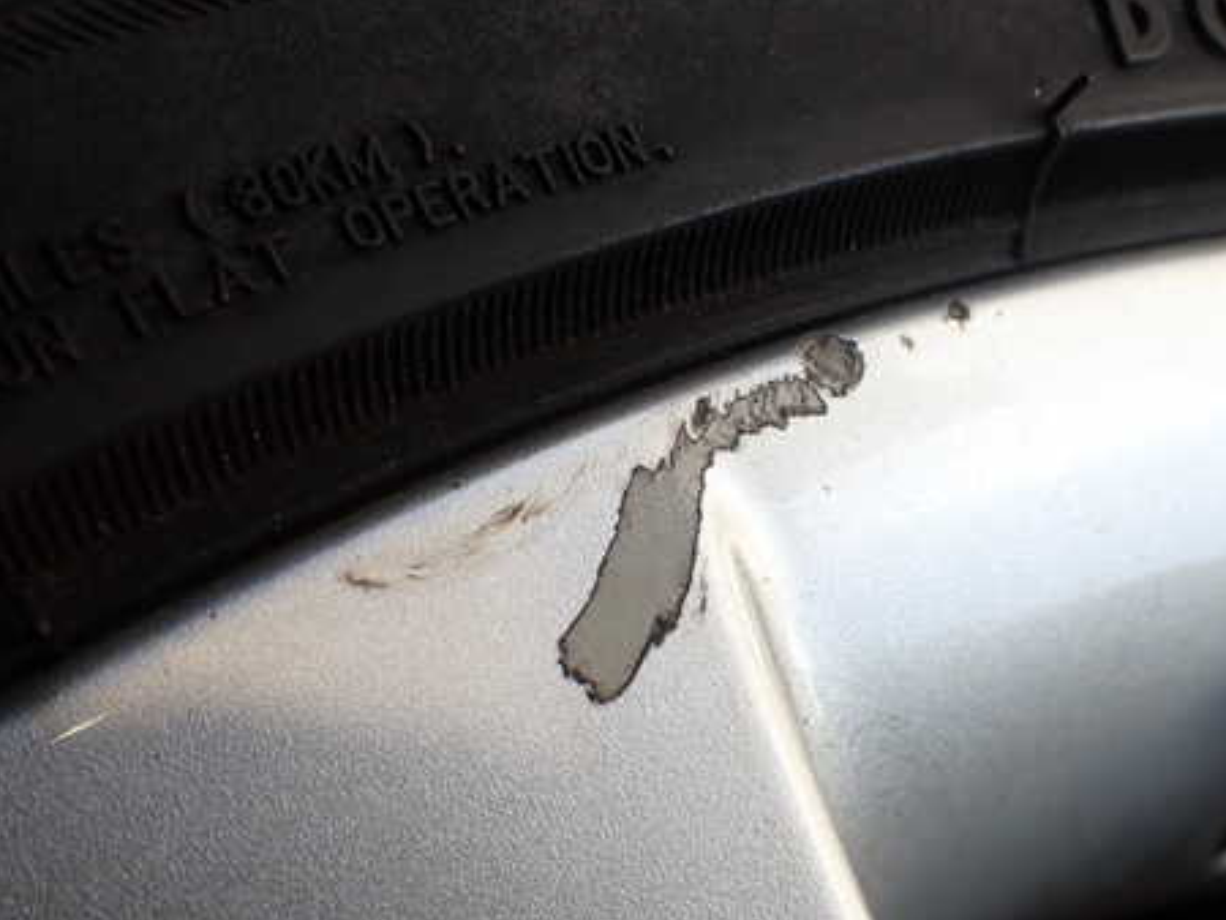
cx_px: 719
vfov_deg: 35.9
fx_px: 1417
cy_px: 536
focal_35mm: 40
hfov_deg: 46.6
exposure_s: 1/125
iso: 100
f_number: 3.2
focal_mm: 5.4
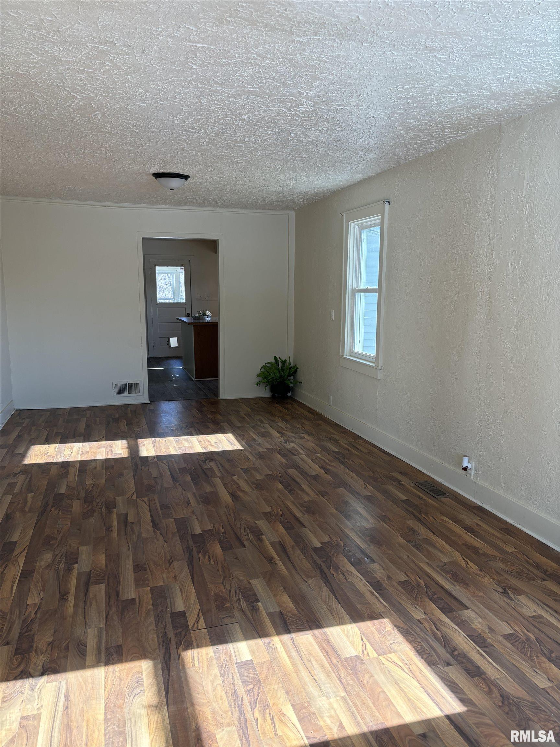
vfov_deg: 67.3
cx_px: 280
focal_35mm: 26
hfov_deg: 53.1
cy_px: 374
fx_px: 561
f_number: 1.6
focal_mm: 5.96
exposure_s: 1/162
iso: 50
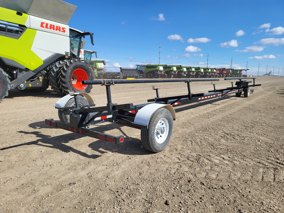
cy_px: 106
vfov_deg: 53.1
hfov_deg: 67.3
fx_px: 213
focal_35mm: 26
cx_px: 142
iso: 40
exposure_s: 1/3264
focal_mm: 5.4
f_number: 1.8
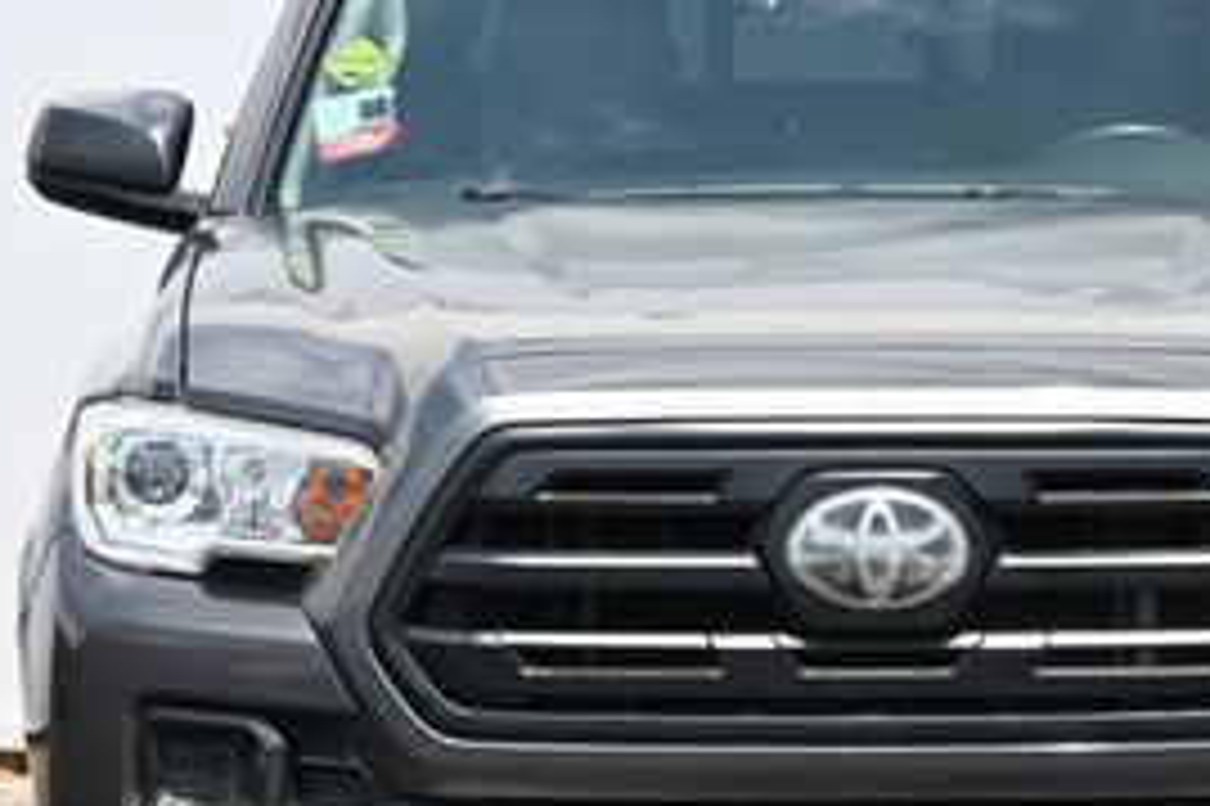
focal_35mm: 171
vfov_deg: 8.0
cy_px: 491
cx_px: 877
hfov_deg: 12.0
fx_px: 5744
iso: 160
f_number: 6
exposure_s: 1/250
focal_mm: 48
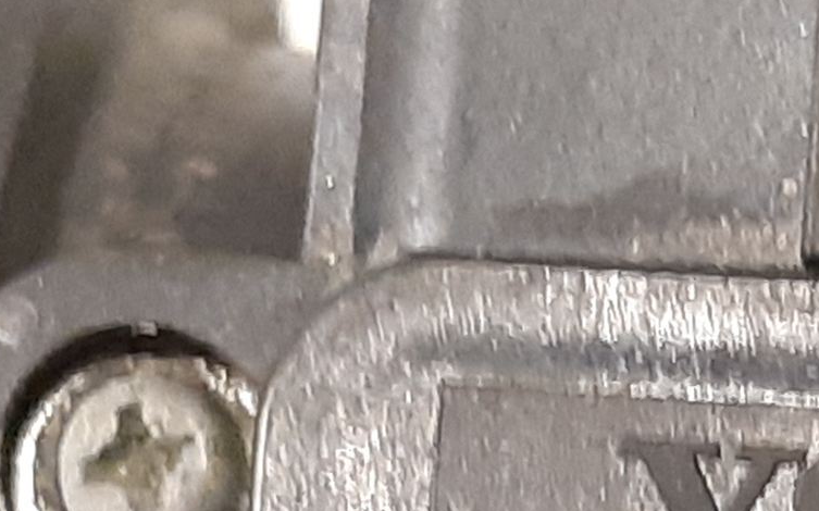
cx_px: 824
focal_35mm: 75
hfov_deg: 26.0
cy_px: 673
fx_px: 1673
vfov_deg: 16.4
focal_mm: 3.93
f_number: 1.7
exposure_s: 1/25
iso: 250
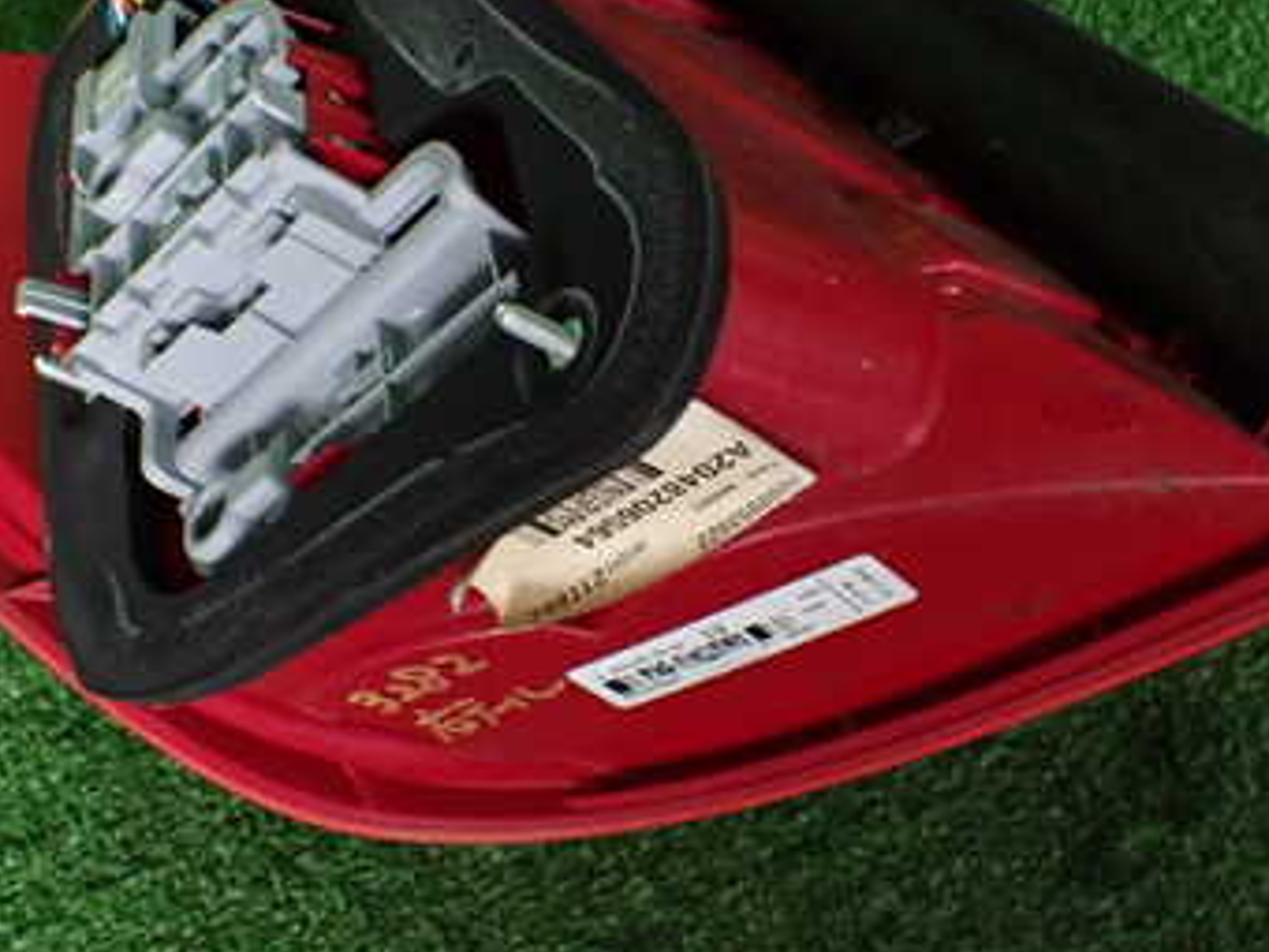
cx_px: 608
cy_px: 437
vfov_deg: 27.5
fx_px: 1943
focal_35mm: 53
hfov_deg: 36.2
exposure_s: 1/125
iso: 800
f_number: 2.3
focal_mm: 5.4
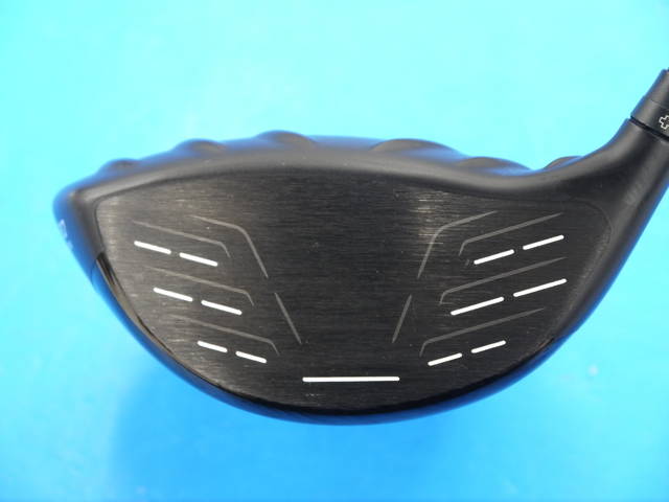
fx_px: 1623
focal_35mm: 84
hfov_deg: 23.3
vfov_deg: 17.6
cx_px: 334
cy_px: 251
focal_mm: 42
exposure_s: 1/50
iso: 800
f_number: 5.6
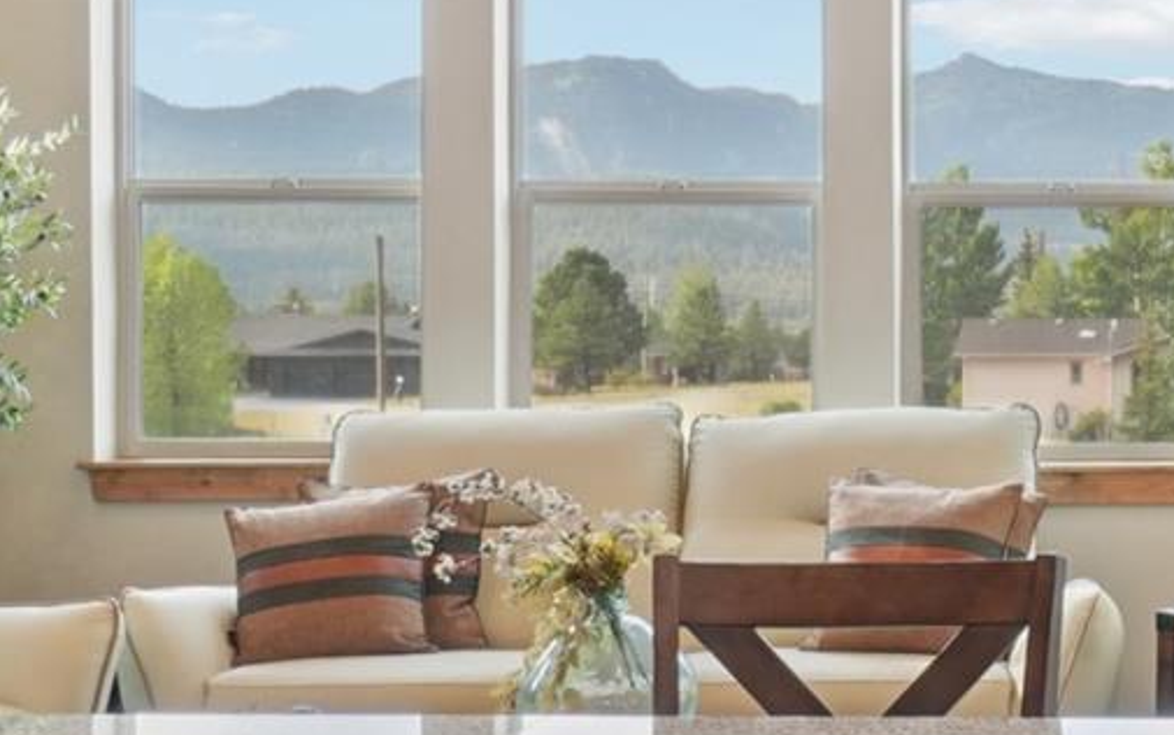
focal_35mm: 73
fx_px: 2324
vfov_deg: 17.9
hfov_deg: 26.1
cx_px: 1297
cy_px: 293
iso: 400
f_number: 8
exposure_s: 1/80
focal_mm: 15
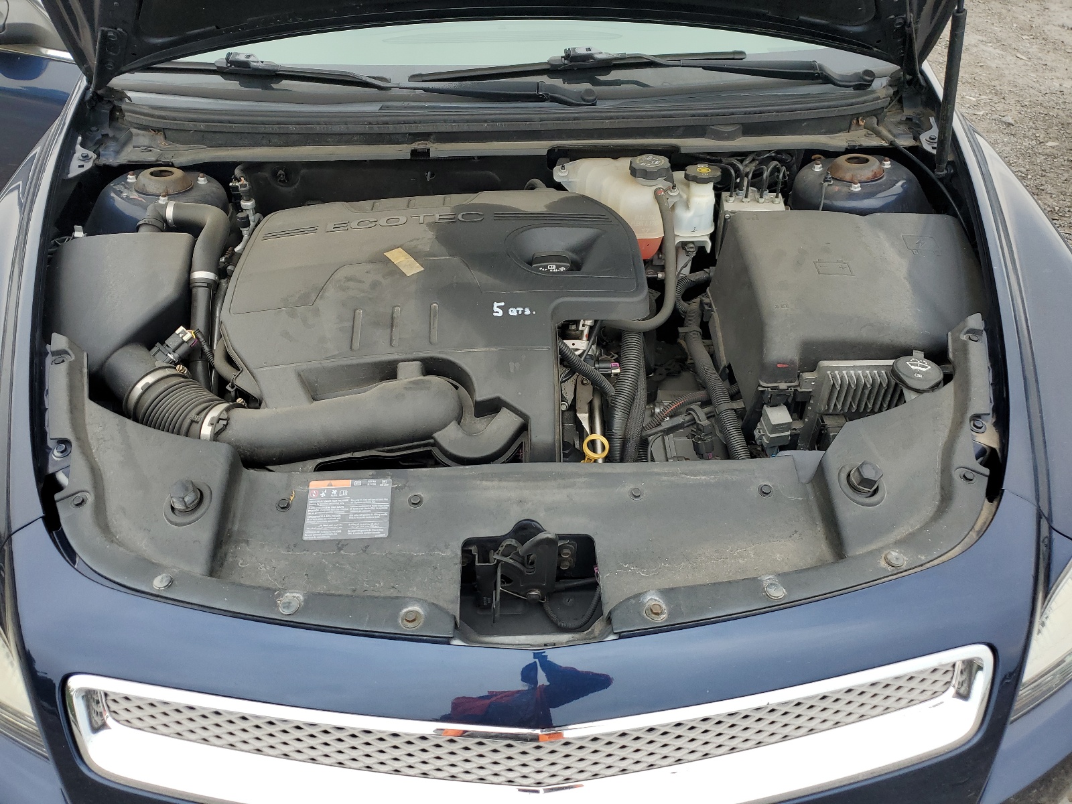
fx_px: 805
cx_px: 536
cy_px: 402
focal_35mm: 26
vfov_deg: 53.1
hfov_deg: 67.3
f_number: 1.5
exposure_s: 1/769
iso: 50
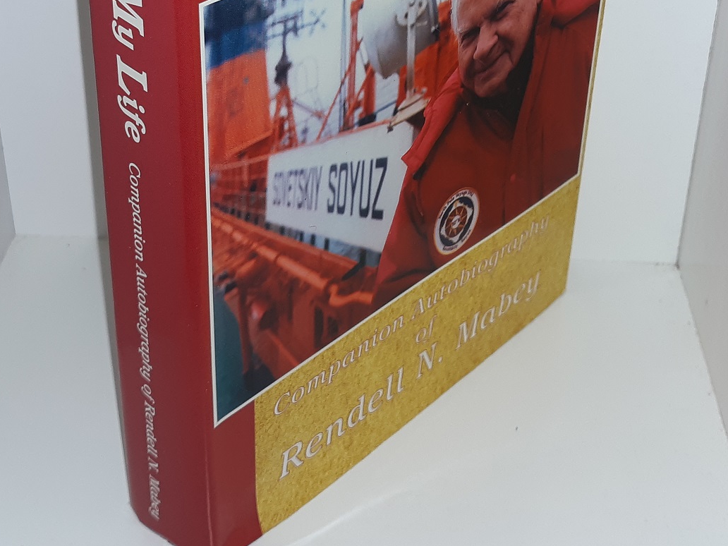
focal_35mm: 56
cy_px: 45
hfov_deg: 34.3
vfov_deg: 25.2
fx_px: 1178
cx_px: 334
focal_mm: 3.7
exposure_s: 1/120
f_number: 1.7
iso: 40
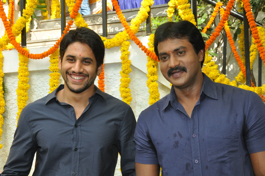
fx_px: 463
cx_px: 132
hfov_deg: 31.9
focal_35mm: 63
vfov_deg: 21.5
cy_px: 88
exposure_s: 1/200
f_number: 11
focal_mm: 42
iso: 800
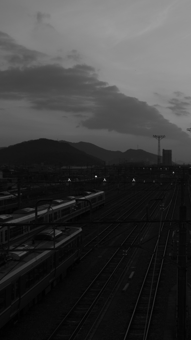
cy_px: 170
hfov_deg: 23.7
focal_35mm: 49
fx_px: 442
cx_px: 175
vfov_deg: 42.1
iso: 100
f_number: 8
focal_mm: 21
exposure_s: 1/60
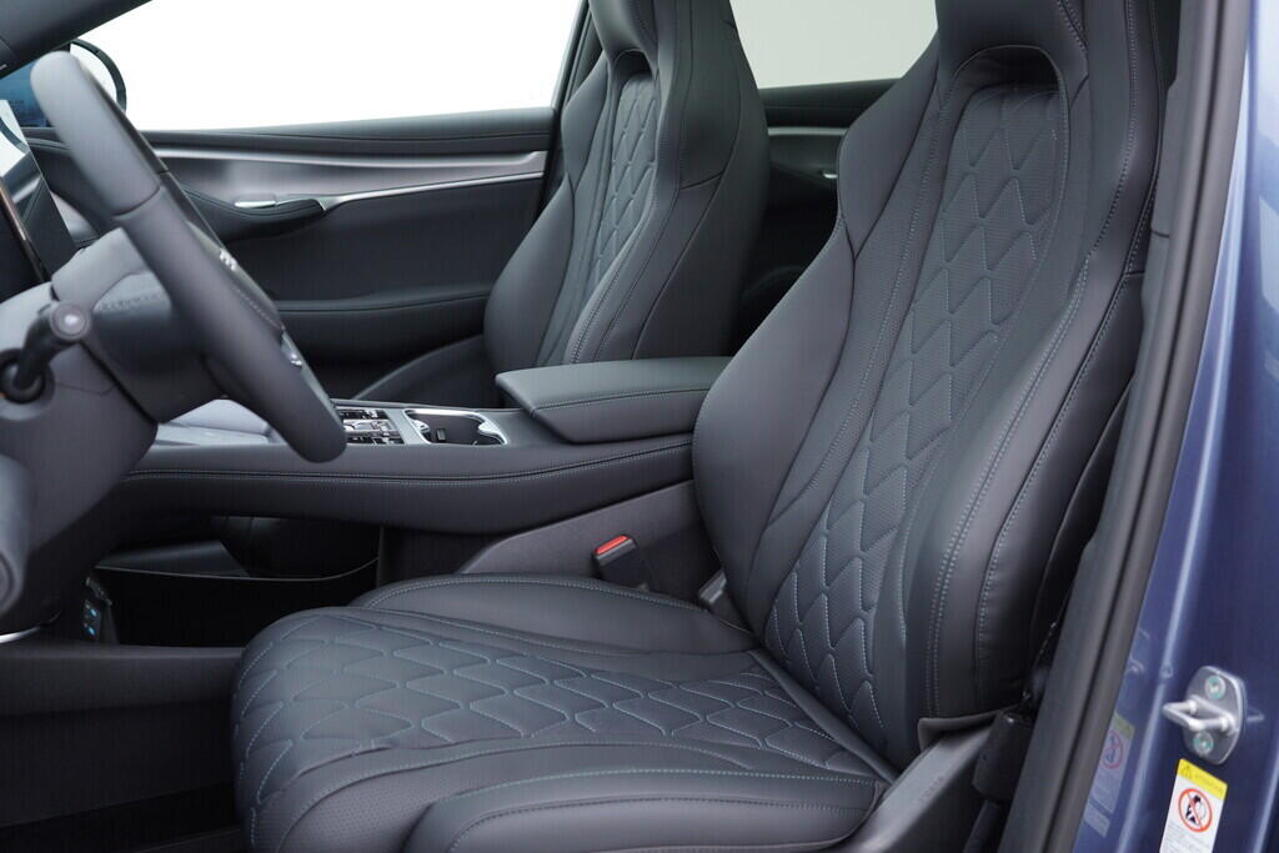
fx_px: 1279
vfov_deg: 36.9
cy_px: 426
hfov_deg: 53.1
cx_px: 640
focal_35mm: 36
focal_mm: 24
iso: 160
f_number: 2.8
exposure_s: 1/40
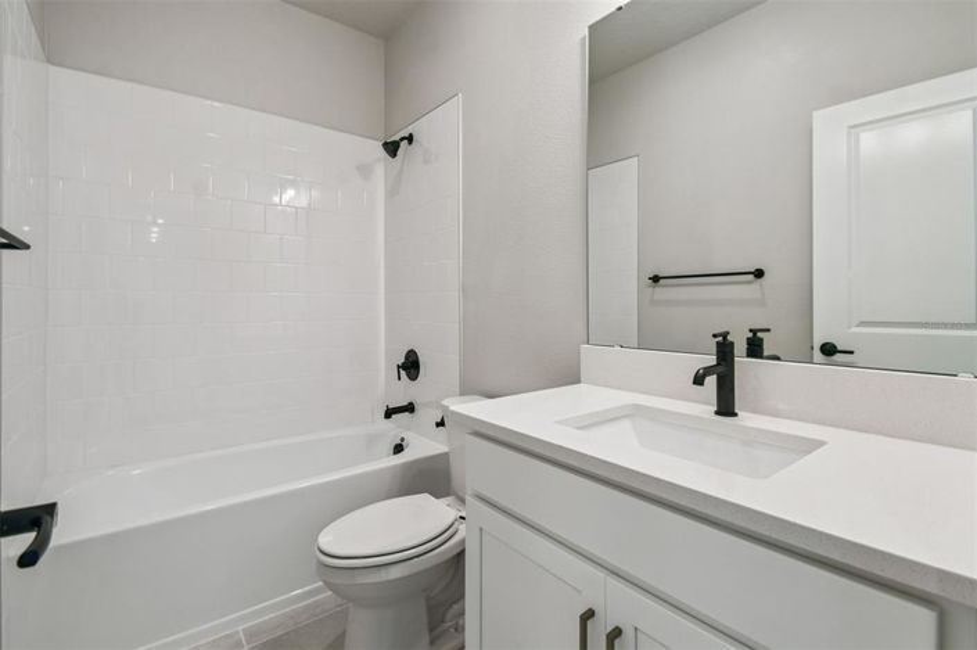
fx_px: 407
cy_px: 325
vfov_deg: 77.2
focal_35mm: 15
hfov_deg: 100.4
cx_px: 488
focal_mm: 10
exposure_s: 1/20
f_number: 7.1
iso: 100
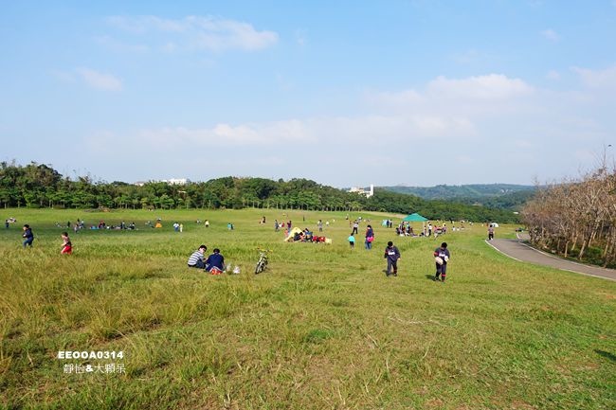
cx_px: 308
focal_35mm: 24
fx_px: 411
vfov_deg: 53.1
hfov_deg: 73.8
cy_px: 205
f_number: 4
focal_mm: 8.8
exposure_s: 1/125
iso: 125
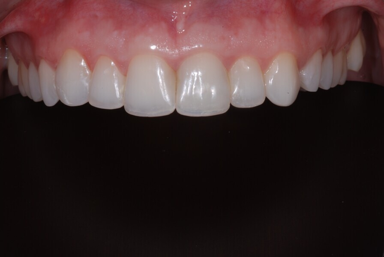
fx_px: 1682
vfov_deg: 8.7
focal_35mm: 158
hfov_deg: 13.0
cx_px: 192
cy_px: 128
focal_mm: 105
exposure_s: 1/125
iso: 100
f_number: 36
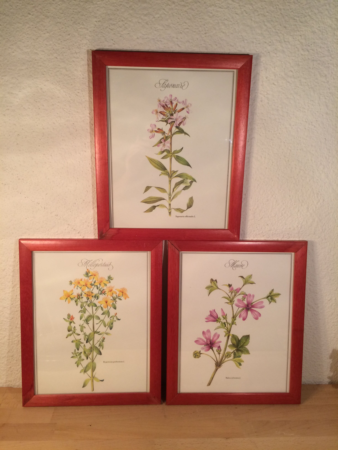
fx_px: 378
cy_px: 225
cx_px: 169
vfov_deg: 61.7
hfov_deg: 48.2
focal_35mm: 29
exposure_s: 1/33
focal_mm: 4.15
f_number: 2.2
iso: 40
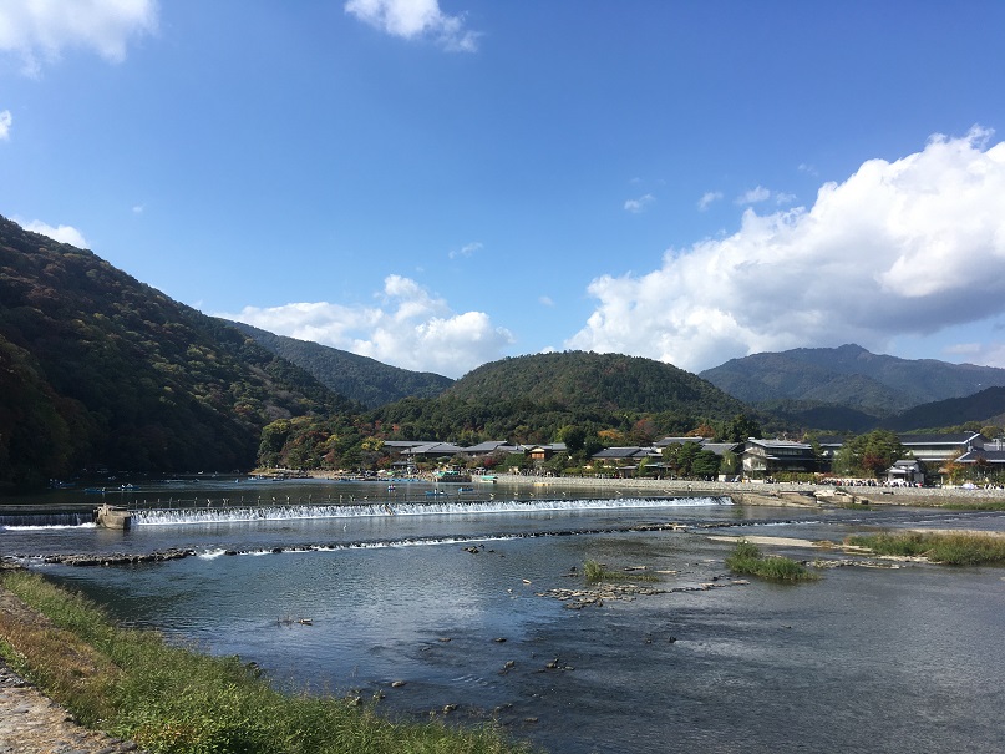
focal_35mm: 29
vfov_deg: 48.2
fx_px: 842
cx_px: 502
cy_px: 377
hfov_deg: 61.7
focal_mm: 4.15
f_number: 2.2
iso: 25
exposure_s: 1/1451
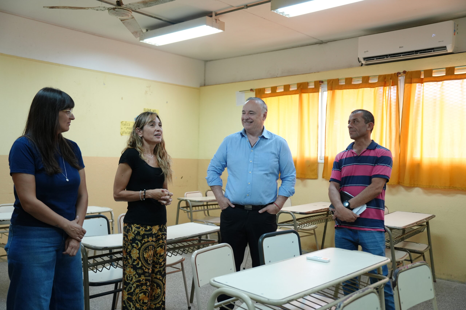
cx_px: 233
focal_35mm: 34
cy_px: 155
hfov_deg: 55.8
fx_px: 440
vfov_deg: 38.9
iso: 1600
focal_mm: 34
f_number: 2.8
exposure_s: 1/250
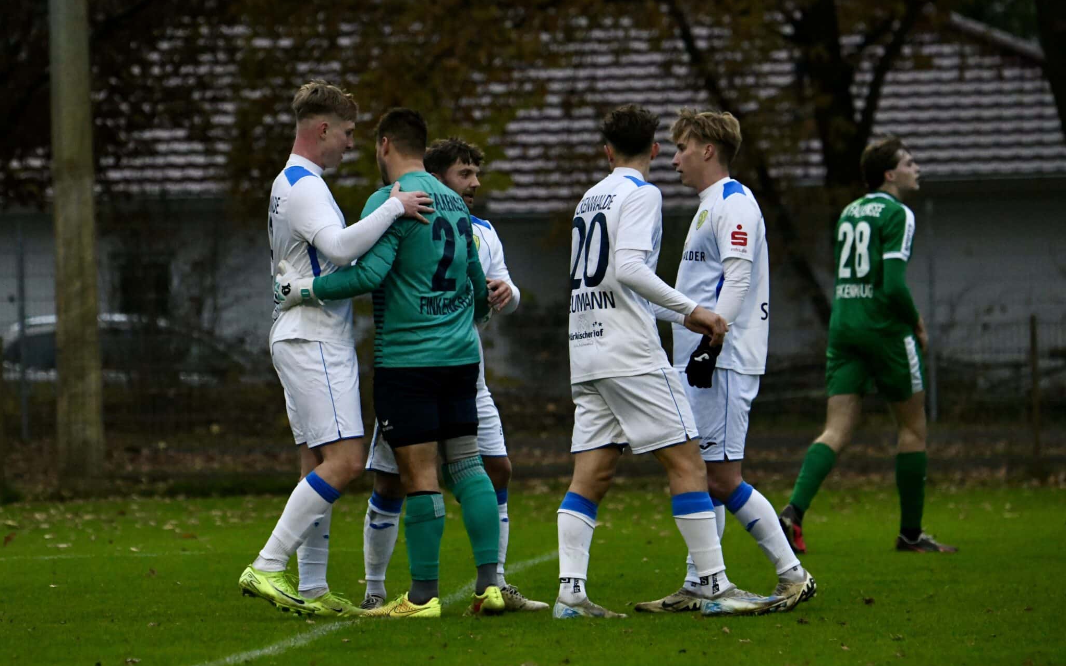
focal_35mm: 245
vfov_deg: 5.4
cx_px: 533
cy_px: 344
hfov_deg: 8.6
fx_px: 7118
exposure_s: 1/1600
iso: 8000
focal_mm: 240
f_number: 5.3
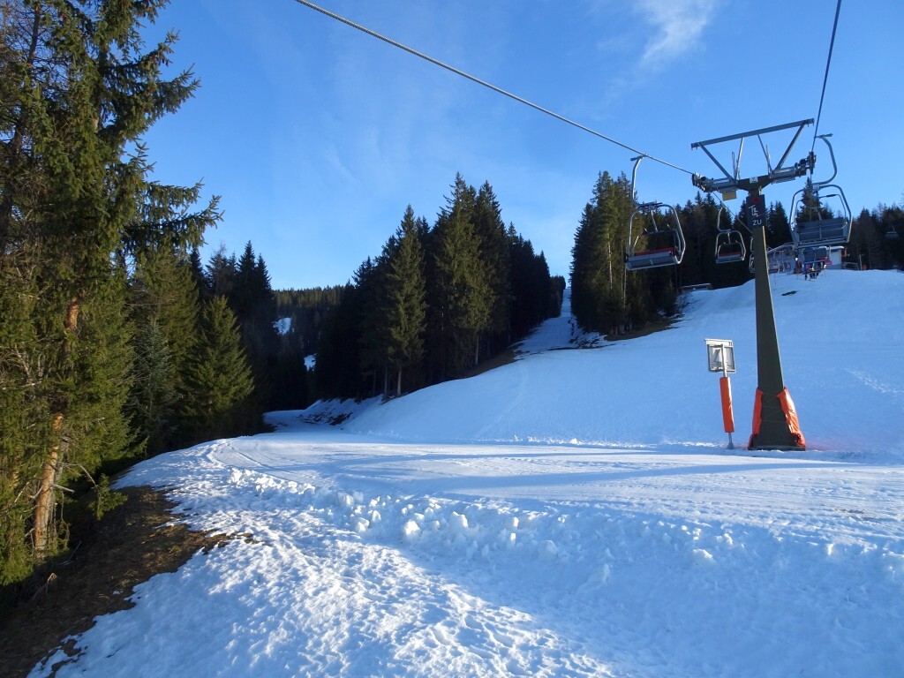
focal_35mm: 24
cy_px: 339
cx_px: 452
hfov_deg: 71.6
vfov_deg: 56.8
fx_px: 627
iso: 80
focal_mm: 4.1
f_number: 3.5
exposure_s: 1/400
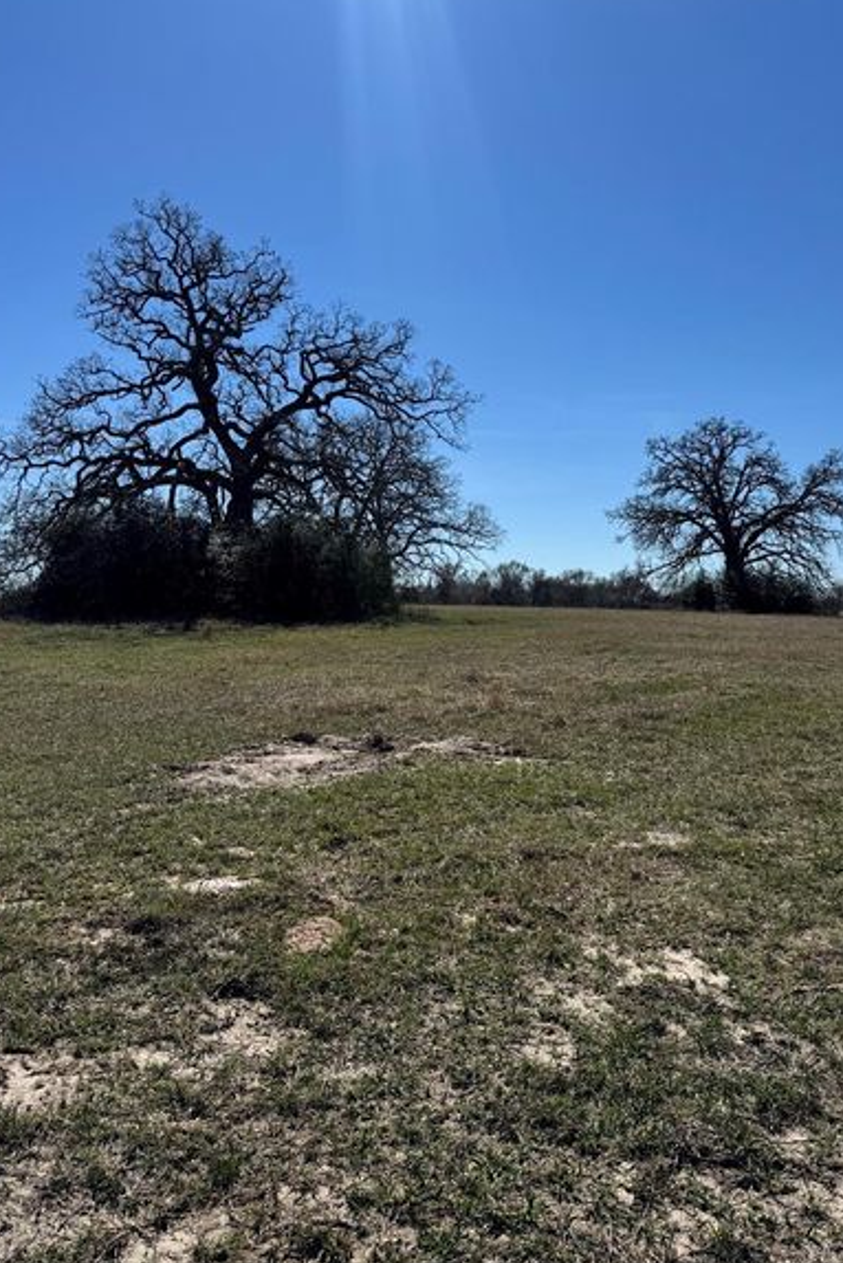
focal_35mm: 29
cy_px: 597
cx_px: 486
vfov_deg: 63.6
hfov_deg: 44.8
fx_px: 1018
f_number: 1.78
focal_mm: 6.76
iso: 80
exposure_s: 1/7937
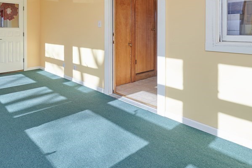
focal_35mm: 24
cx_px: 54
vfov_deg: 50.4
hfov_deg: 67.4
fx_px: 168
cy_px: 37
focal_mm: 14
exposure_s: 1/80
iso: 100
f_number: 5.6
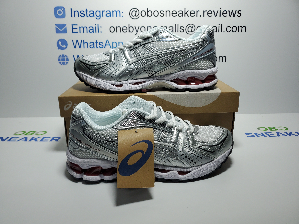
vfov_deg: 53.1
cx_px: 150
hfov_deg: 67.3
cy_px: 112
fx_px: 225
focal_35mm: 26
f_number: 1.5
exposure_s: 1/720
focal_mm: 4.3
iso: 50
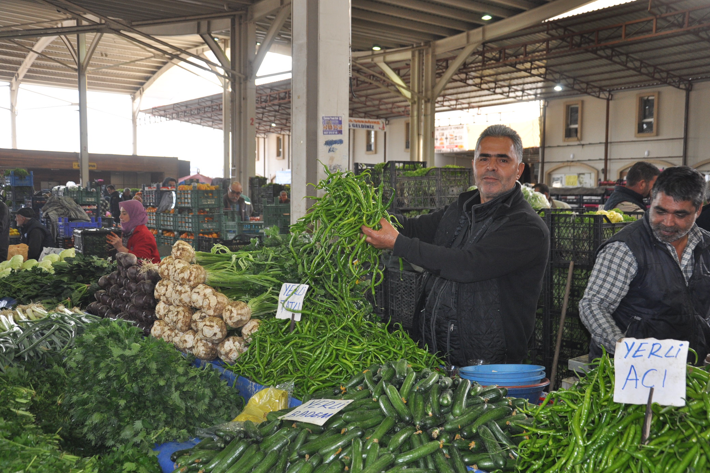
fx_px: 730
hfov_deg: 51.9
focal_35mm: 37
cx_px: 355
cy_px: 235
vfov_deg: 35.9
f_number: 3.8
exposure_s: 1/125
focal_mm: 24
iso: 500
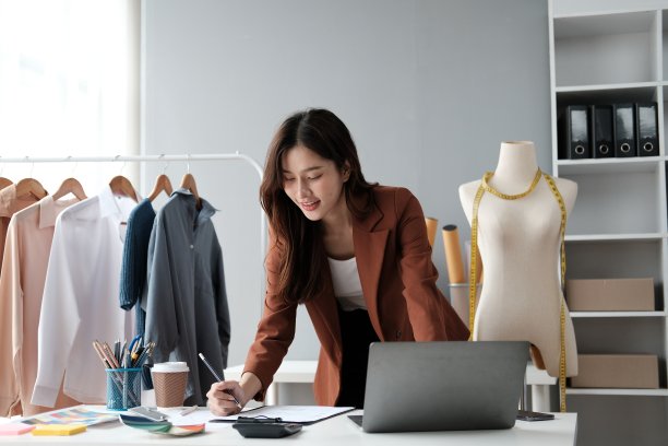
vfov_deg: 25.5
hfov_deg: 37.5
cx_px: 334
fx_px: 983
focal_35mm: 53
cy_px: 223
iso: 250
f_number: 2
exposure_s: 1/500
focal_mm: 35
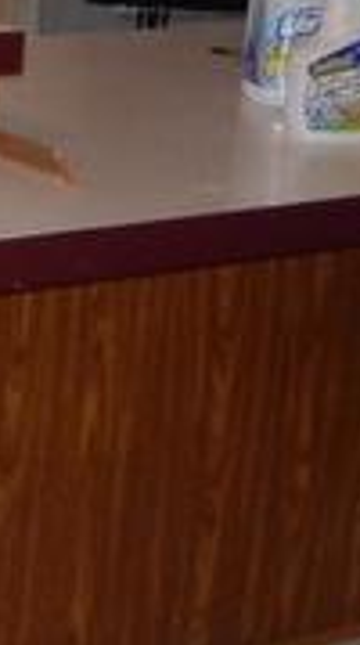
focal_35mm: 118
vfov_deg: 17.5
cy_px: -90
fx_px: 2013
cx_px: -583
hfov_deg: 8.9
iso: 220
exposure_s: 1/30
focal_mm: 4.5
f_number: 3.4
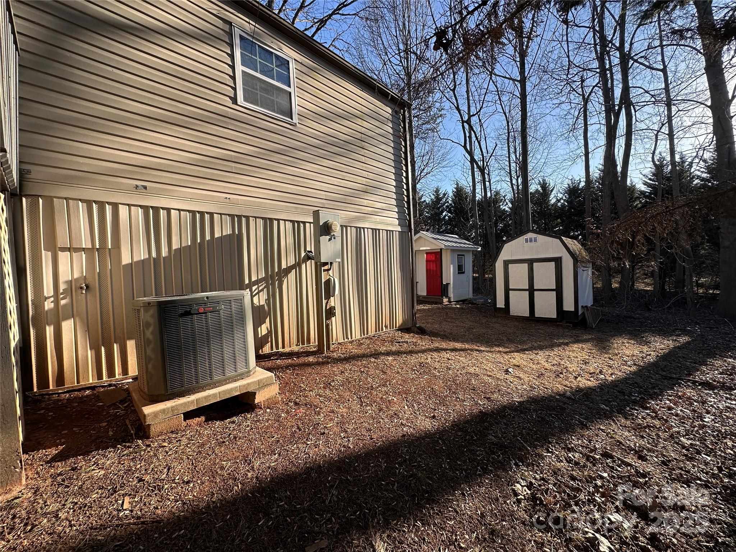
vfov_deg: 85.7
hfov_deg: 102.1
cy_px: 276
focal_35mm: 14
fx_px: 298
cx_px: 368
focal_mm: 2.22
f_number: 2.2
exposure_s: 1/670
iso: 40
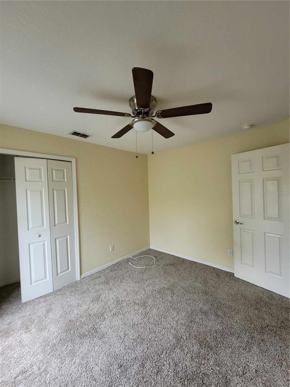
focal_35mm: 13
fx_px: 145
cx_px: 145
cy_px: 194
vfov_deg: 106.2
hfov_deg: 89.9
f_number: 2.2
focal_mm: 2.2
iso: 160
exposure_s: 1/60
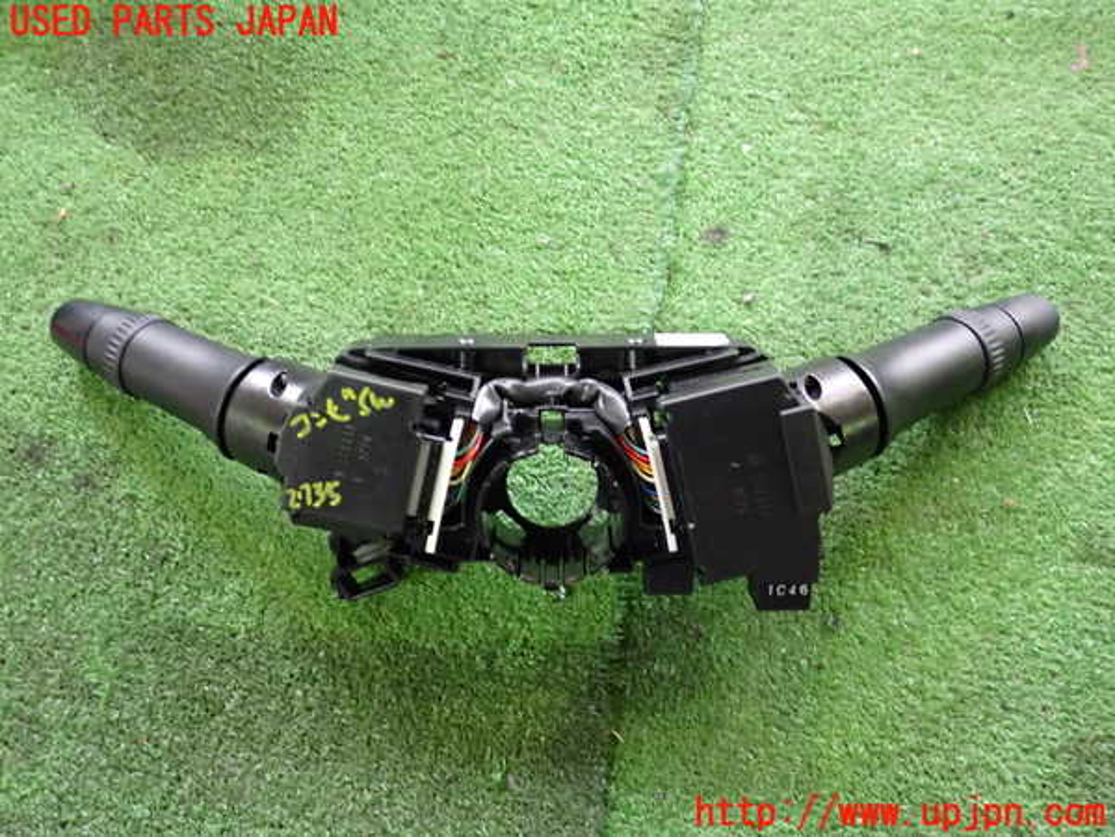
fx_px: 966
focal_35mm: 30
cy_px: 418
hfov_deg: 60.0
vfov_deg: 46.8
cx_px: 558
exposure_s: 1/30
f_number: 2.3
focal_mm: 5.4
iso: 640
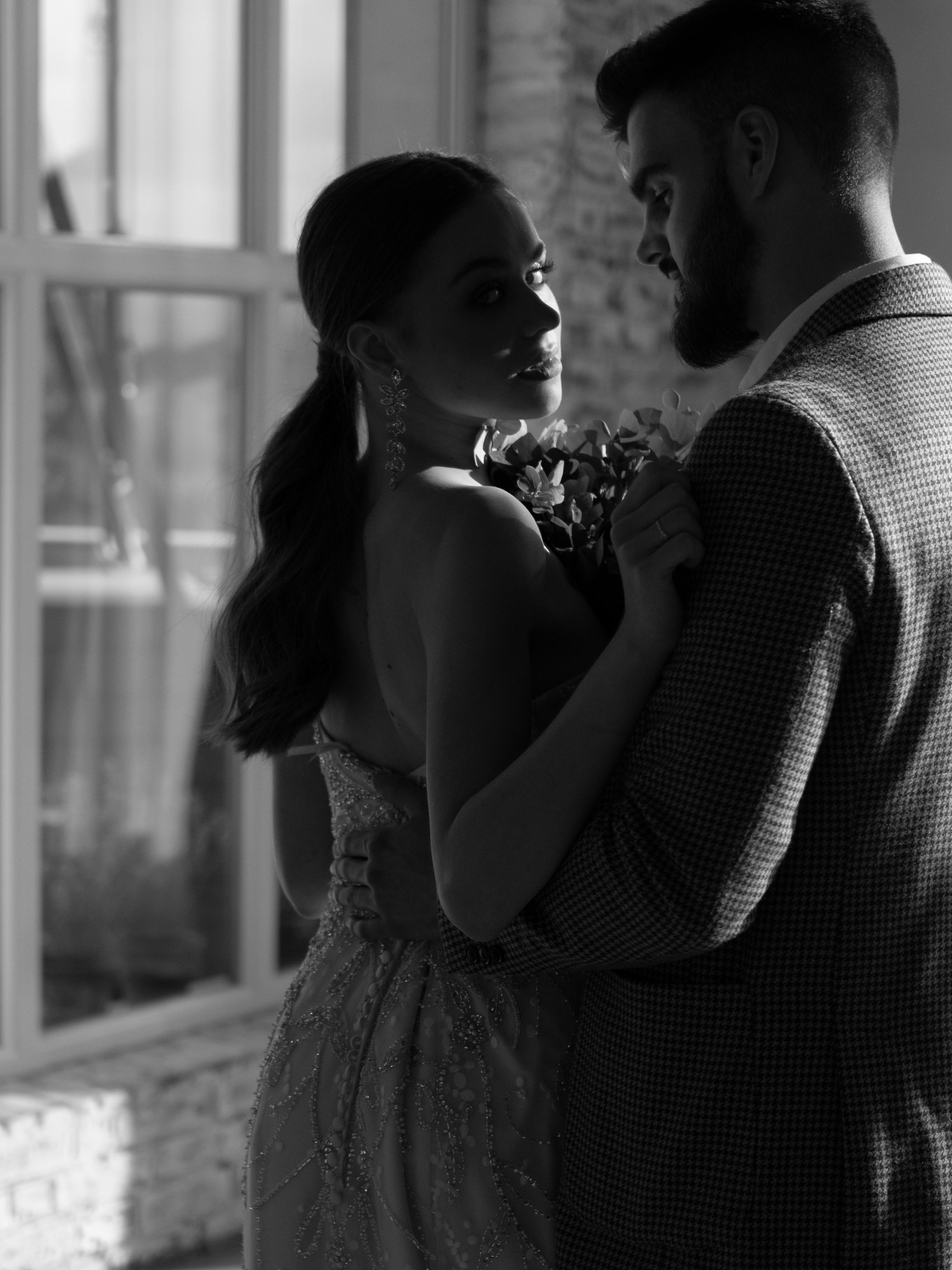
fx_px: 2127
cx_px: 481
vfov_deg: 33.2
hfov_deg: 25.2
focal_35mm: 58
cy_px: 644
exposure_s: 1/4000
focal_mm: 35
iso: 320
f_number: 2
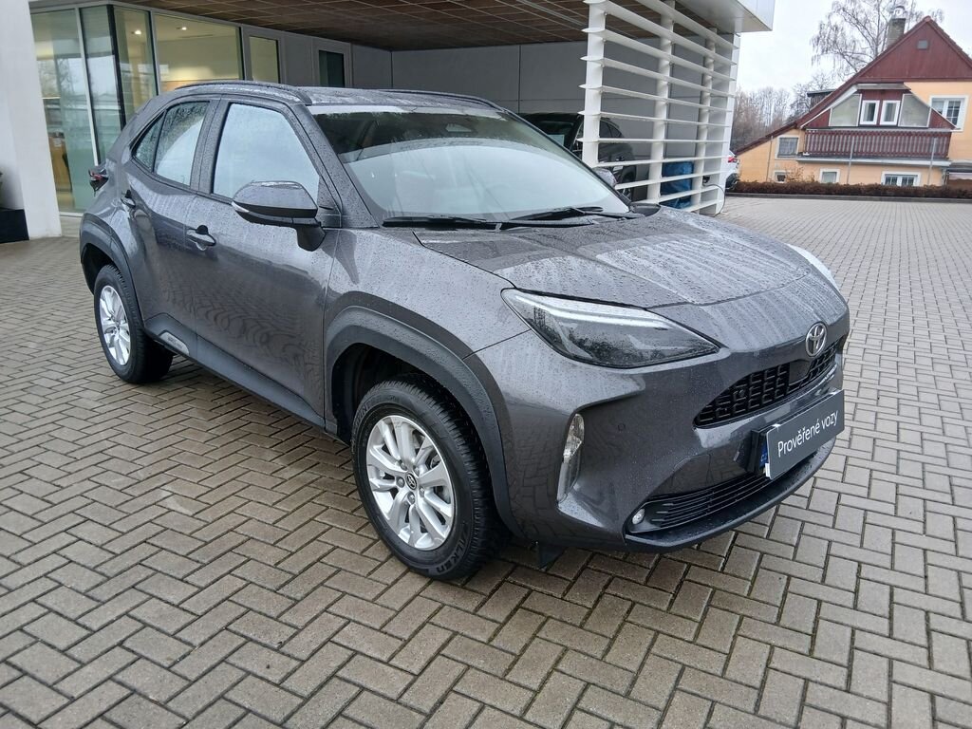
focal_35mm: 26
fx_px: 730
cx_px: 486
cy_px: 364
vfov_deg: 53.1
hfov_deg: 67.3
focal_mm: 3.98
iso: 80
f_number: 1.8
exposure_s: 1/50
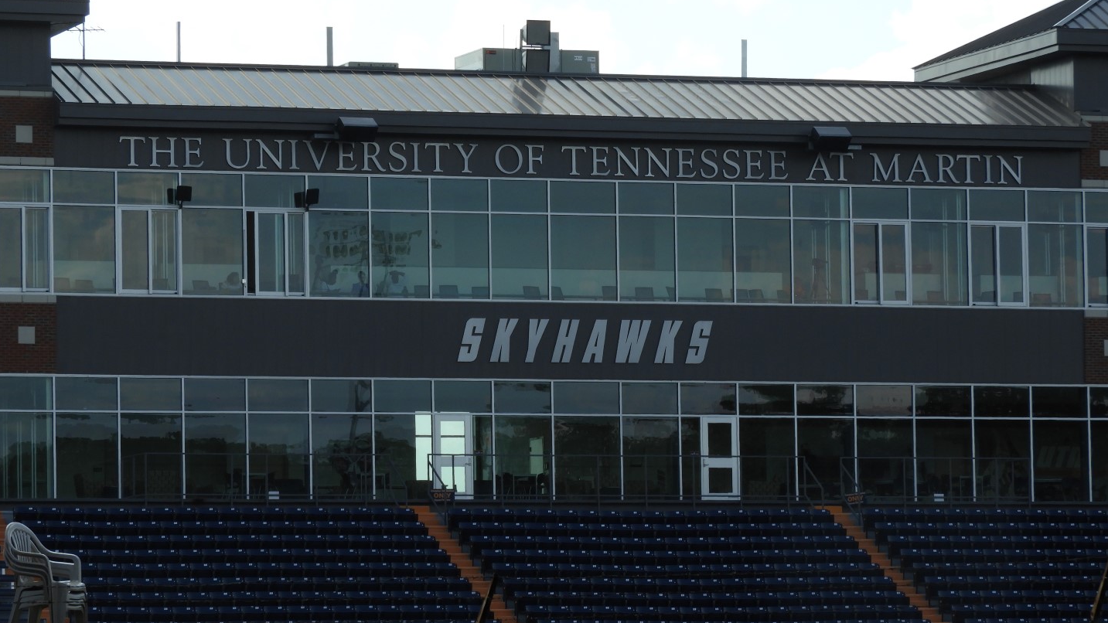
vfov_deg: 5.5
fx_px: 6434
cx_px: 554
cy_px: 273
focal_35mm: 219
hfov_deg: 9.8
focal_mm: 35.8
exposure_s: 1/400
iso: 100
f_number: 5.3
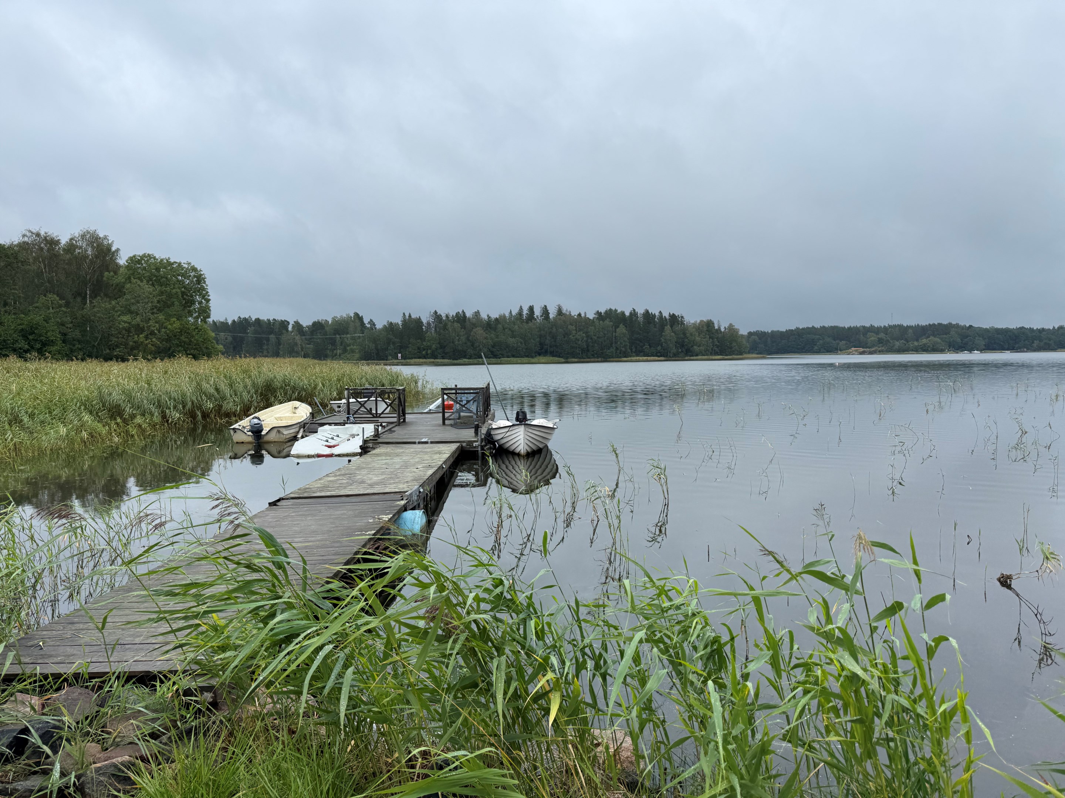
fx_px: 738
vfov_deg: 56.8
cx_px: 532
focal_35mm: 24
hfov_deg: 71.6
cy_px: 399
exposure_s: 1/1395
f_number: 1.78
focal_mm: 6.76
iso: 80
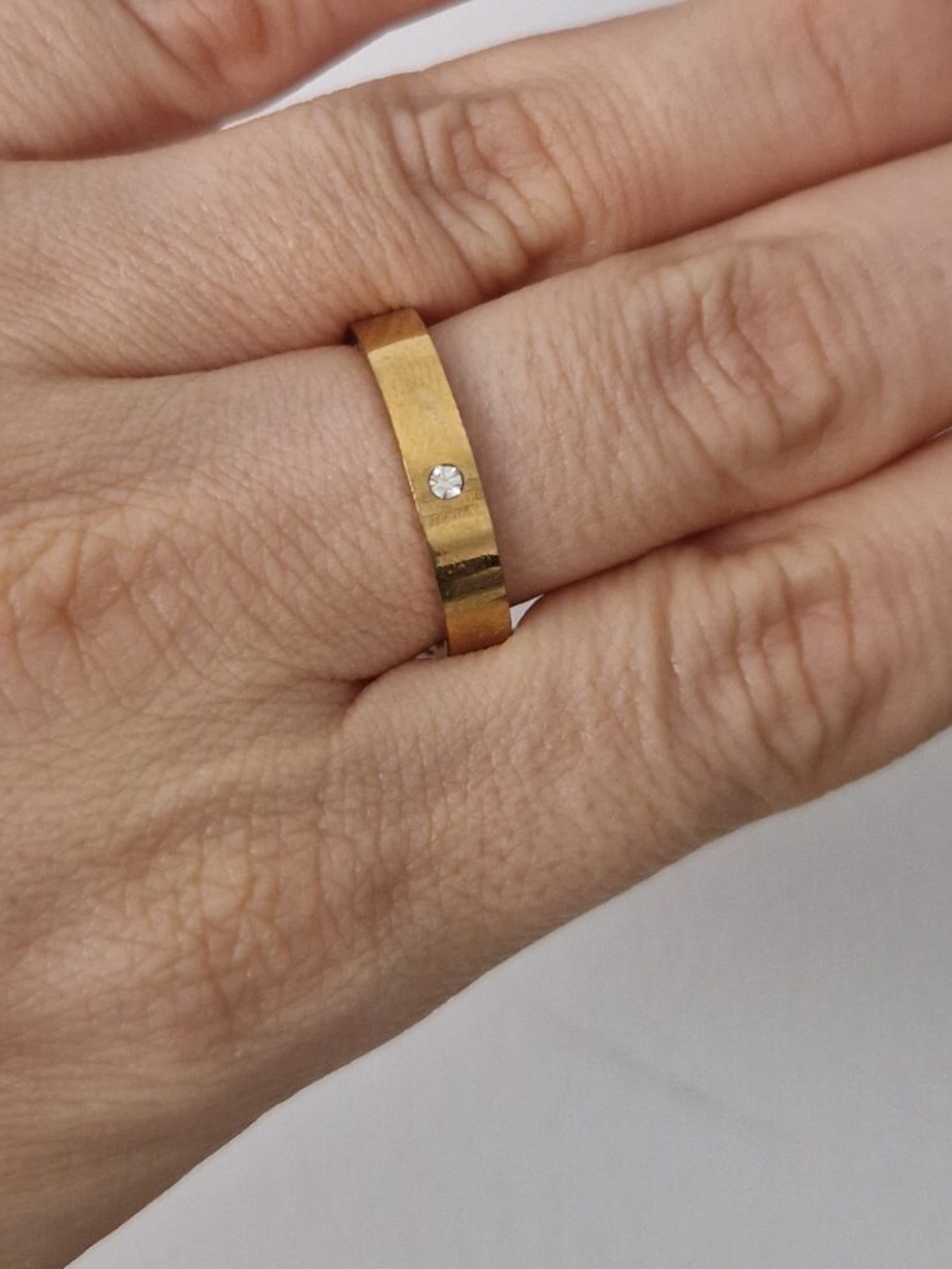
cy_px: 583
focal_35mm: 58
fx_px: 2127
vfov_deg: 33.2
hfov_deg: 25.2
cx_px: 408
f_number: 1.8
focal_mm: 5.4
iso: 50
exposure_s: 1/100
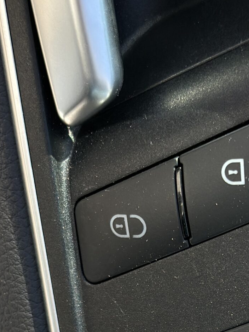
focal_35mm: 131
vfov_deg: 14.6
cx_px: 184
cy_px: 384
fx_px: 1256
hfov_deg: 11.3
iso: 80
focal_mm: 6.86
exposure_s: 1/935
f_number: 1.78
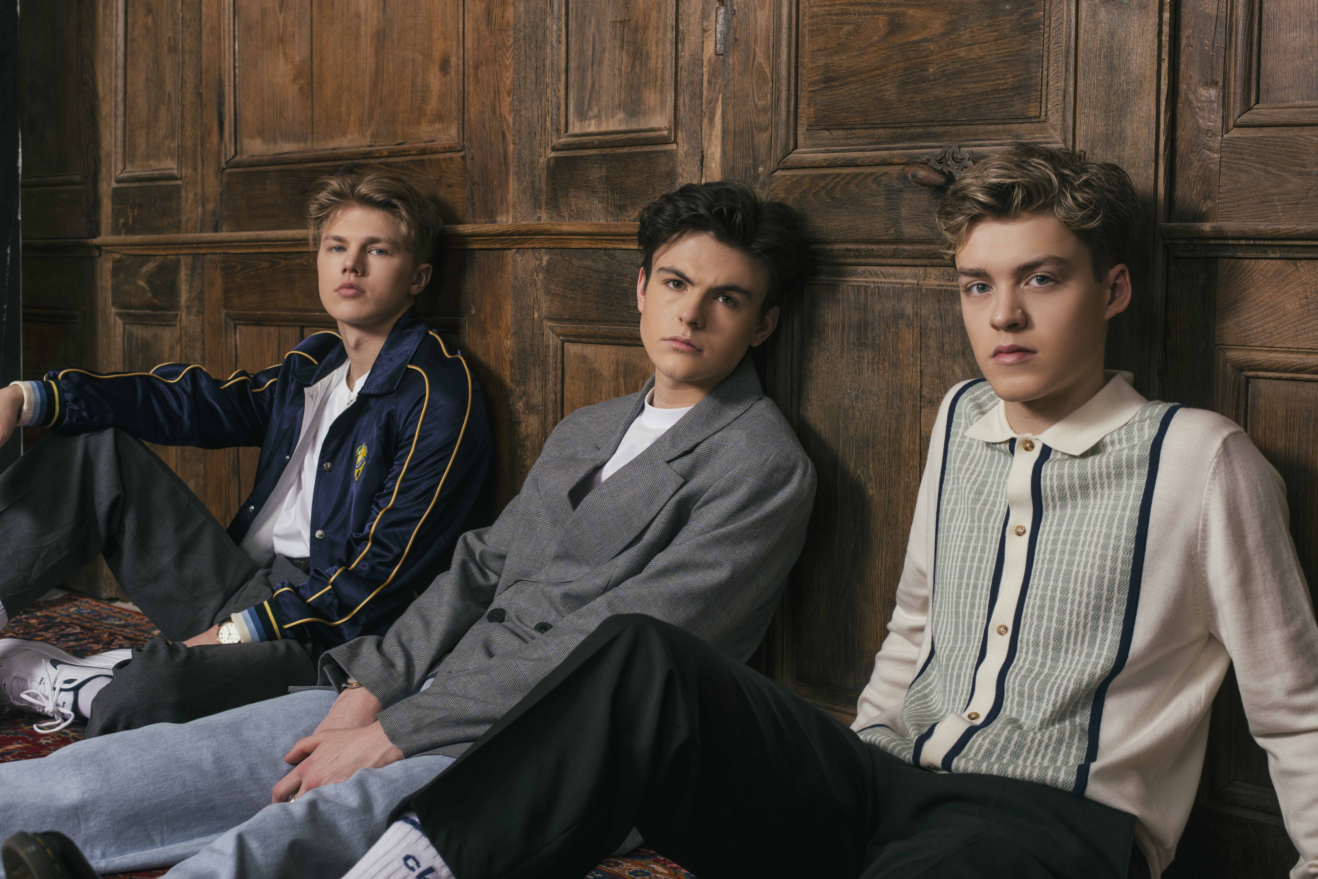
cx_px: 659
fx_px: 1831
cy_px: 440
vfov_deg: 27.0
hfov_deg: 39.6
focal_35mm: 50
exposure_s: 1/200
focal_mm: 50
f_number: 8
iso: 200
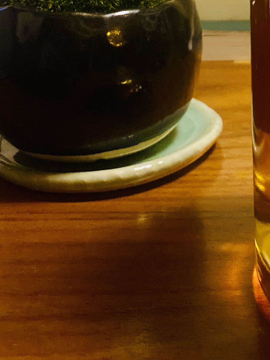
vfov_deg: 23.6
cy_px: -117
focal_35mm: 72
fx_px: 749
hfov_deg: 19.9
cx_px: 267
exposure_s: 1/30
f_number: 1.8
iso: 800
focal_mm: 4.25
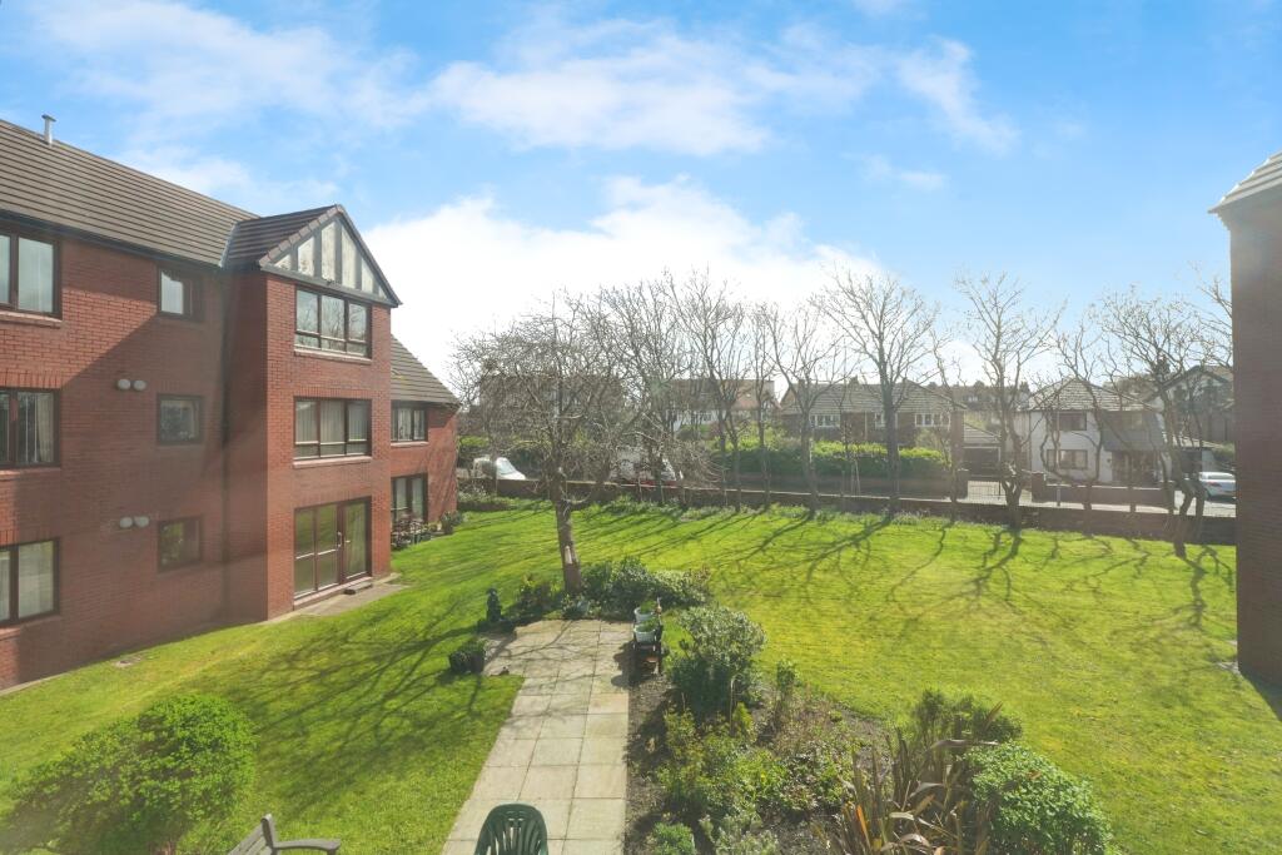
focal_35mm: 15
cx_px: 641
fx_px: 534
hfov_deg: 100.4
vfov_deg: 77.3
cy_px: 428
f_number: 8
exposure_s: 1/800
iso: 320
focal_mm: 10
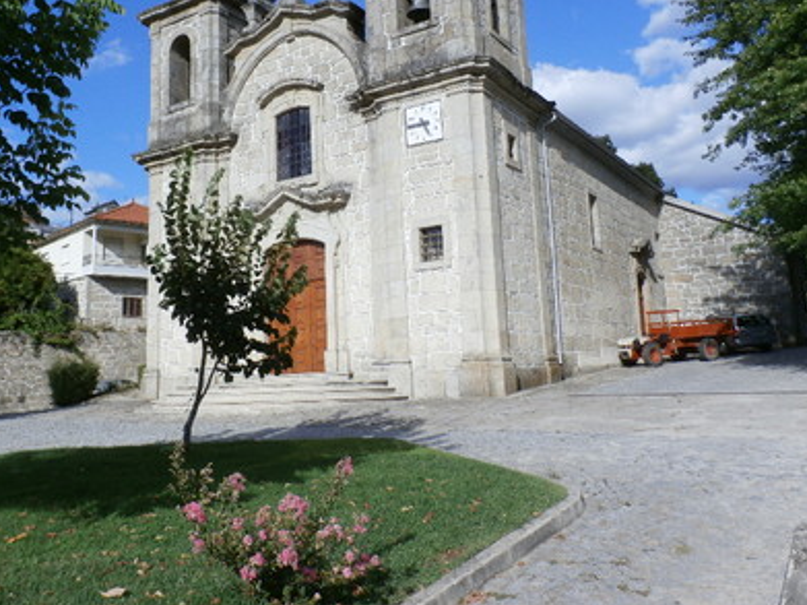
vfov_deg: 43.7
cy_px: 222
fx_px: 746
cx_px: 341
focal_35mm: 32
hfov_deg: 56.6
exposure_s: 1/1600
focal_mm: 4.5
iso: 100
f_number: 3
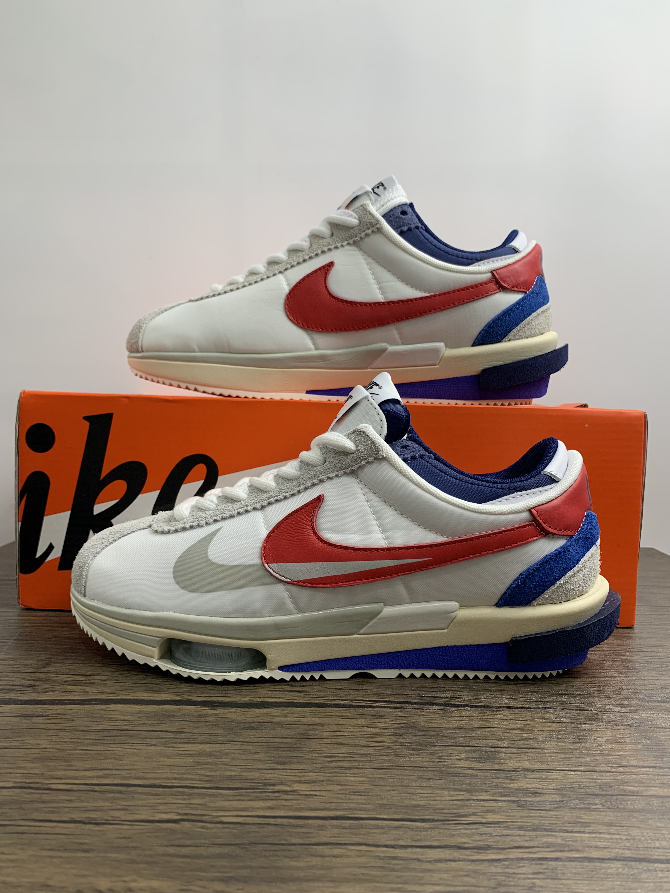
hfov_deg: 53.1
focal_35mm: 26
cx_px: 335
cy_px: 446
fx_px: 671
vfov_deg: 67.3
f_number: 1.8
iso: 50
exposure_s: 1/121
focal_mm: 4.25
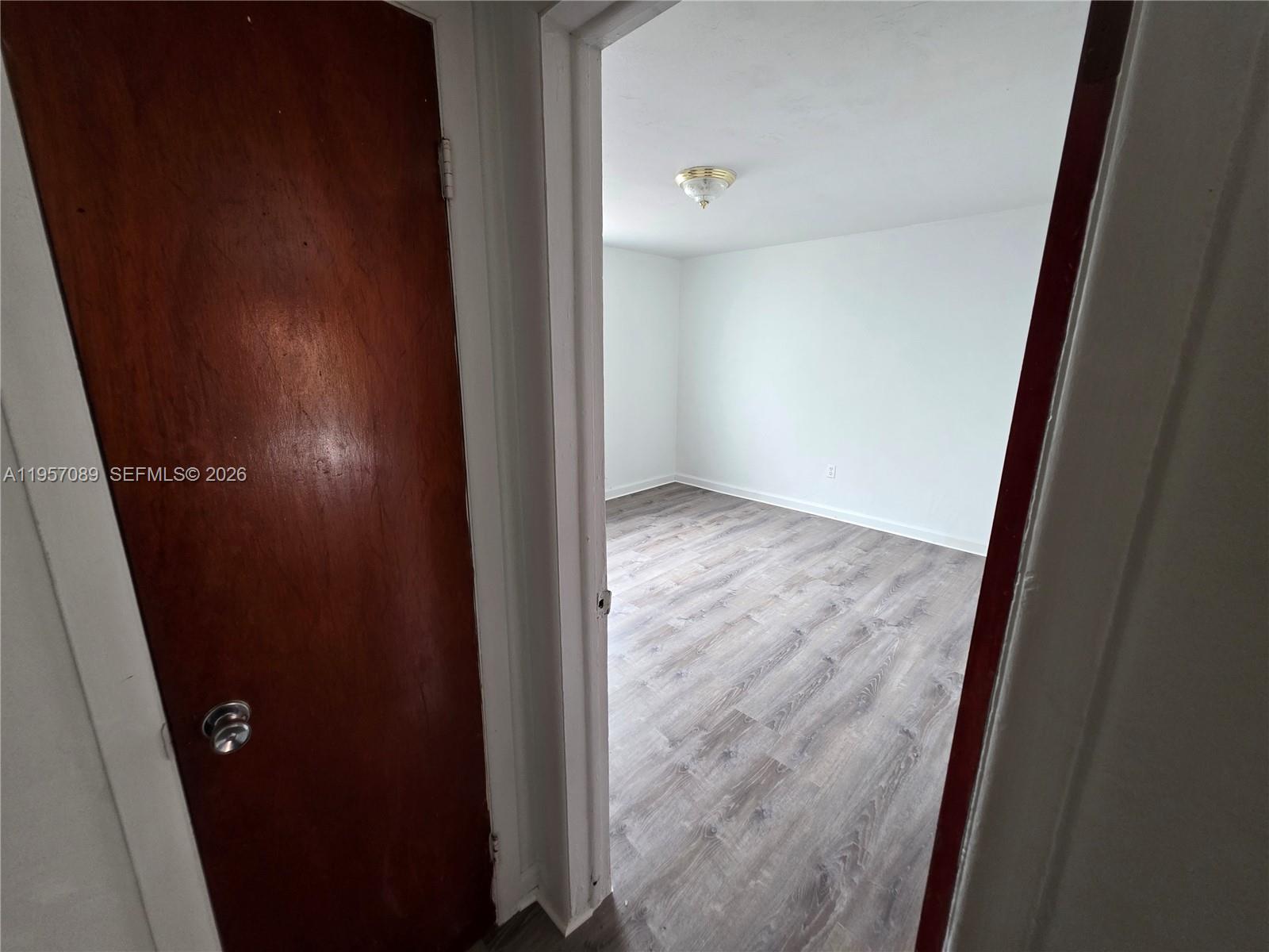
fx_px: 477
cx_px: 634
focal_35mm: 13
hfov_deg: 106.2
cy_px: 476
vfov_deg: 89.9
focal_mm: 2.2
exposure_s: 1/60
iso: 400
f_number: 1.9
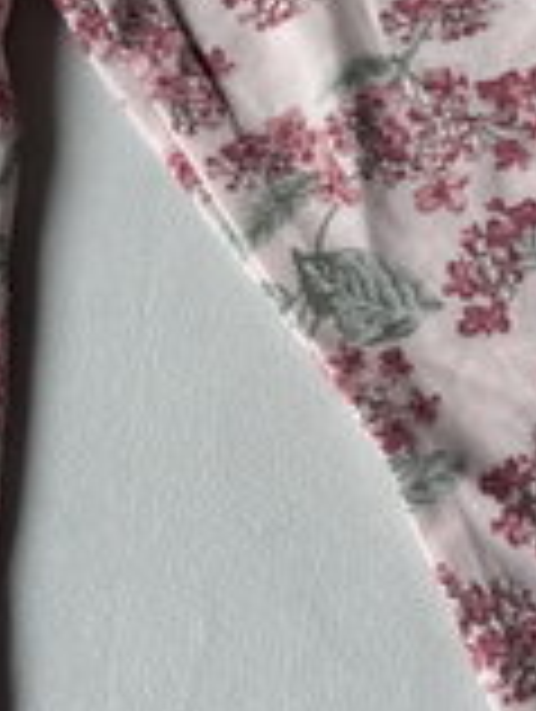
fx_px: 1668
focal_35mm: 81
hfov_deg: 18.2
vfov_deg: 23.4
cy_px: 56
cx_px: 162
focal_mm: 6.76
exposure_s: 1/700
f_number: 1.78
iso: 80
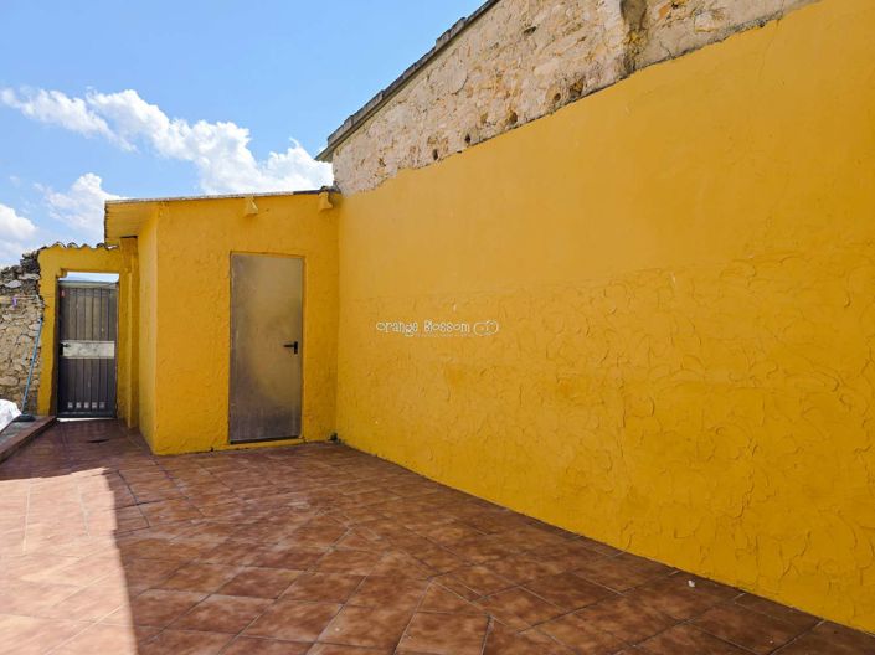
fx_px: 581
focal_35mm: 23
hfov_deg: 74.0
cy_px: 328
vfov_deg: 58.8
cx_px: 438
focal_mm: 6.3
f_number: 1.7
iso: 12
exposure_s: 1/565
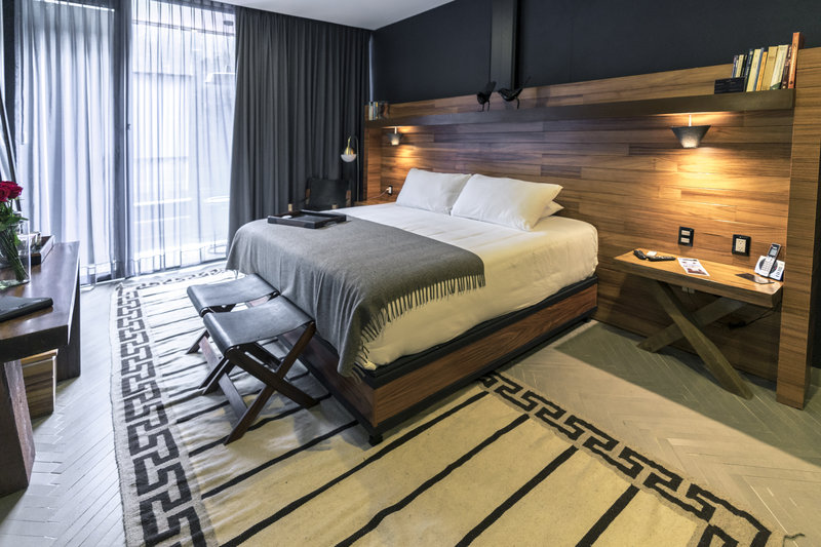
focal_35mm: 16
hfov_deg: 96.7
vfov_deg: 73.7
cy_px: 274
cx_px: 410
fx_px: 365
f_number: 2.8
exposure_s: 1/30
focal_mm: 16
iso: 400
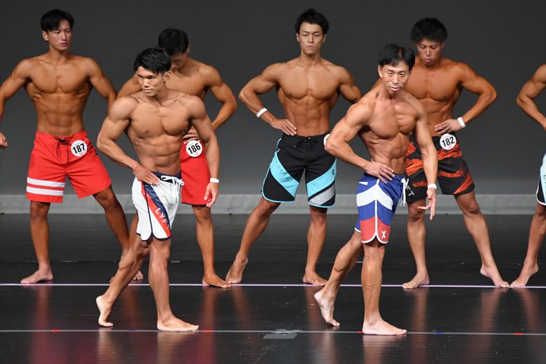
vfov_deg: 4.0
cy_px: 182
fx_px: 5230
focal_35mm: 345
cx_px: 273
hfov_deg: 6.0
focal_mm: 230
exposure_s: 1/400
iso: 4000
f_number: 5.6
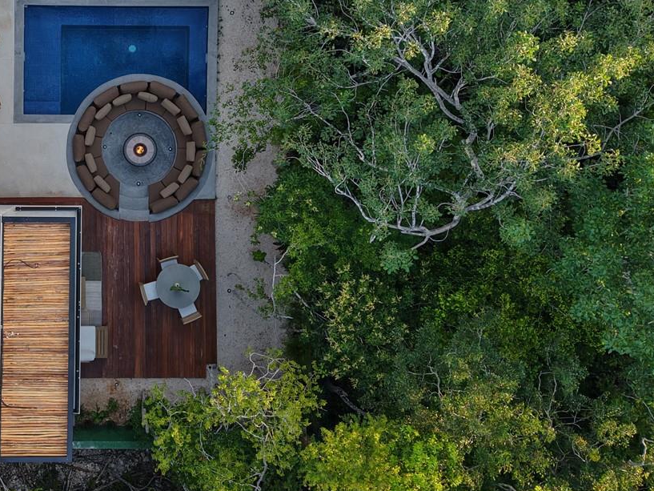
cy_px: 159
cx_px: 94
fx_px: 888
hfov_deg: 38.3
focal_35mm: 47
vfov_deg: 30.6
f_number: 1.8
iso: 100
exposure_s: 1/240
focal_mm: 8.67
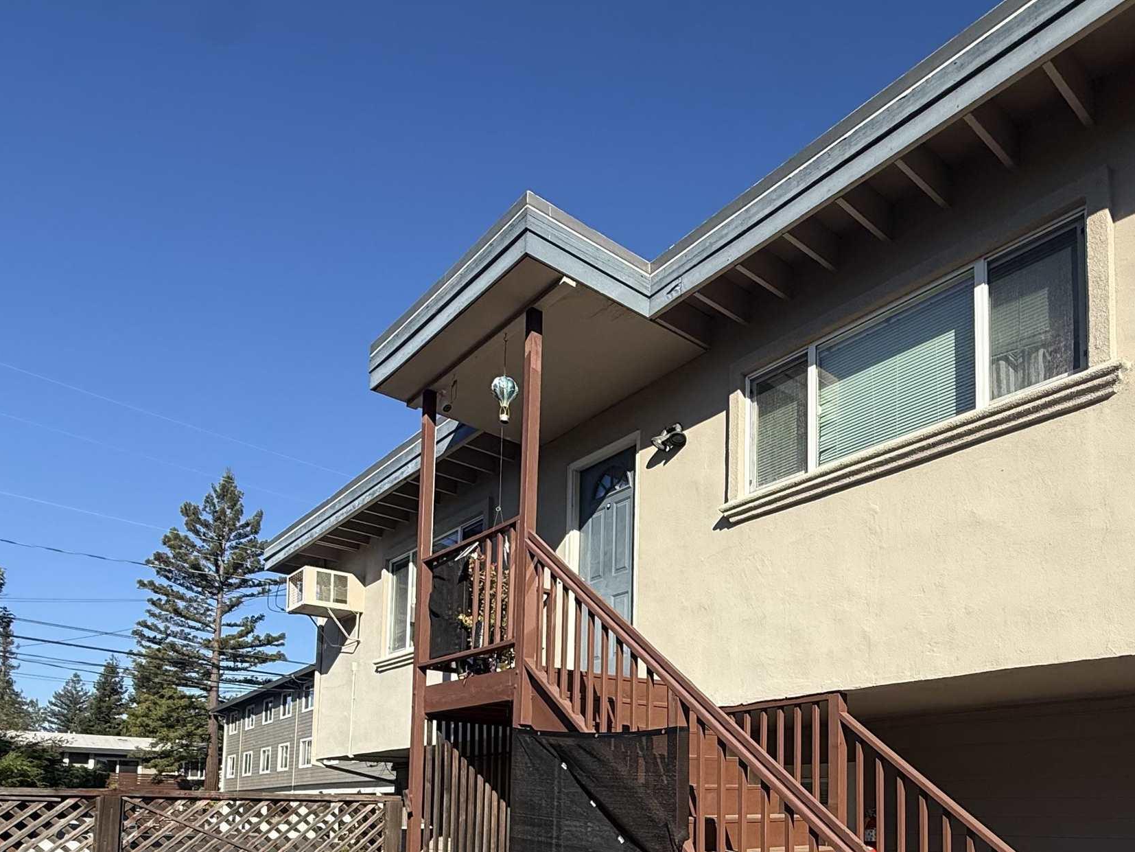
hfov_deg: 65.9
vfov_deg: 48.2
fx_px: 853
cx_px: 734
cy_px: 746
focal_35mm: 26
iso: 50
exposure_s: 1/1901
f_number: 2.2
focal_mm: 2.22
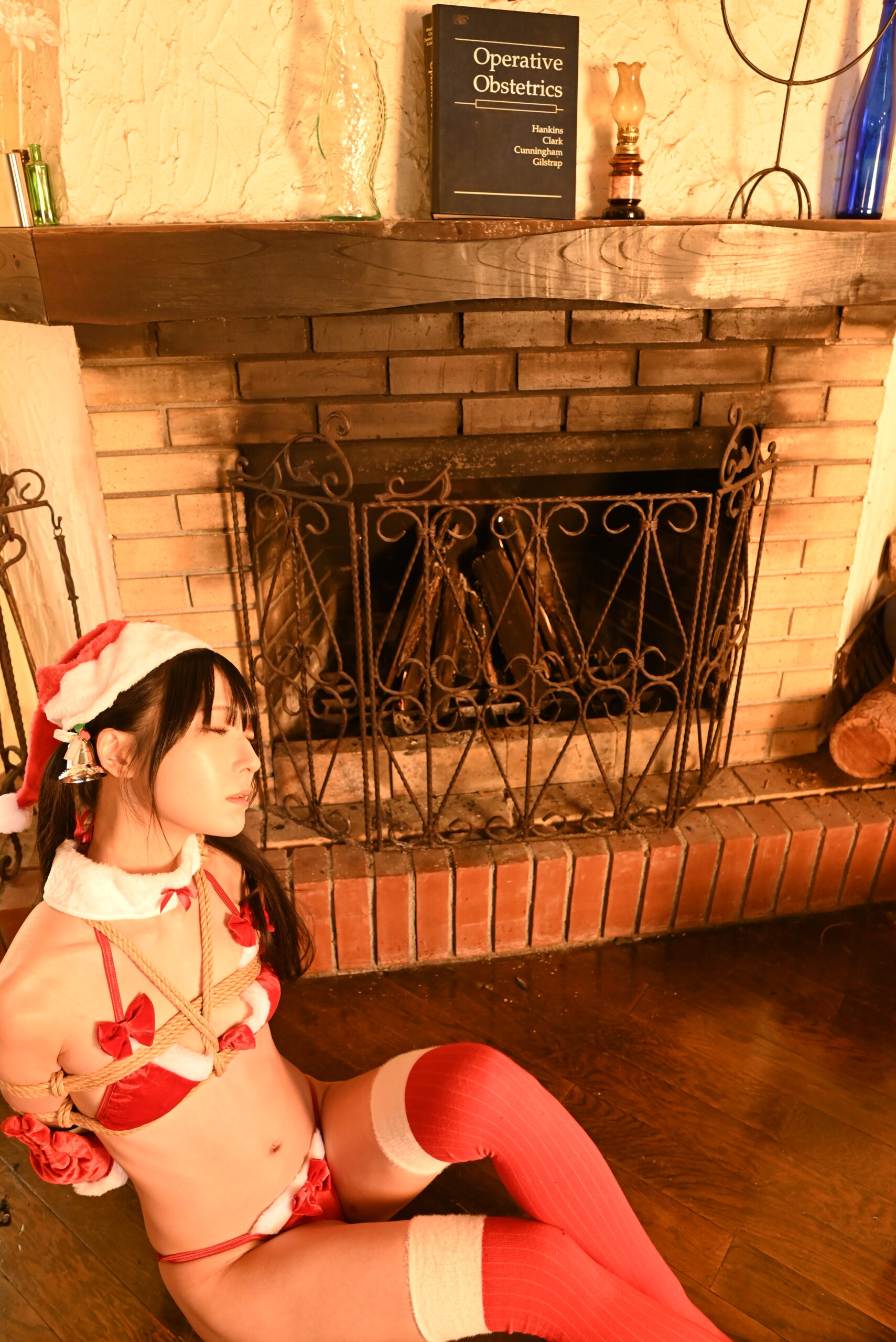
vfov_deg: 73.7
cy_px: 671
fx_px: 895
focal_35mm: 24
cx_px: 448
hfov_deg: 53.2
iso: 2000
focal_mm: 24
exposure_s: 1/160
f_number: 4.5
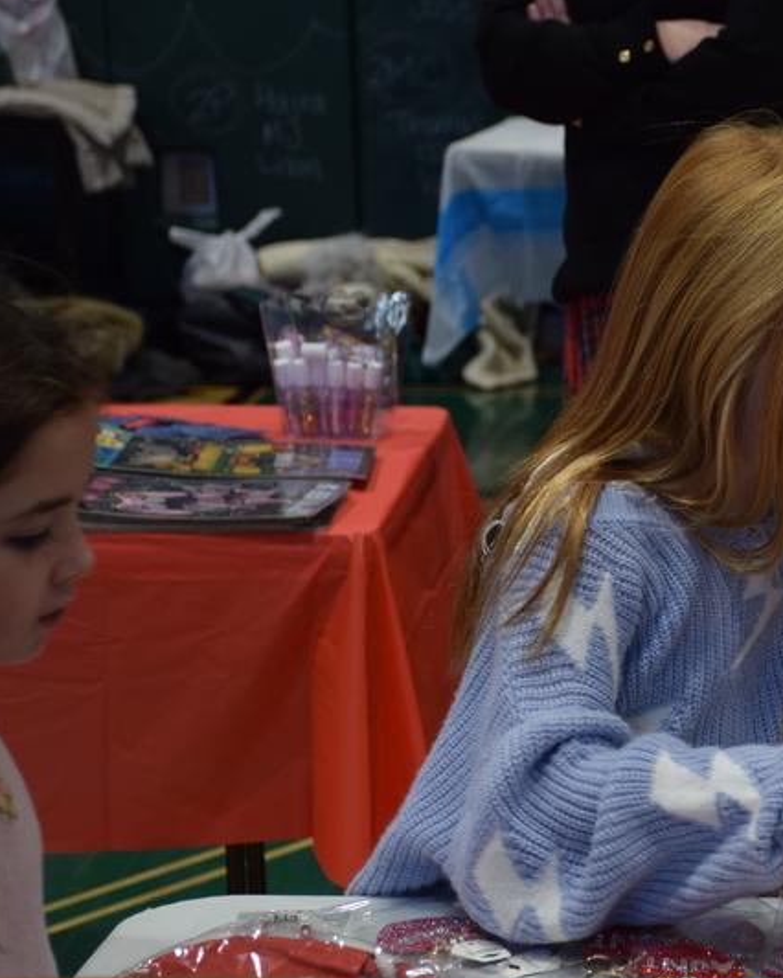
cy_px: 508
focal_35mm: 122
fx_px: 3529
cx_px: 906
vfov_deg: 15.8
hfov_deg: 12.4
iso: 400
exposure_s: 1/80
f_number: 4.5
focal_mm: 45
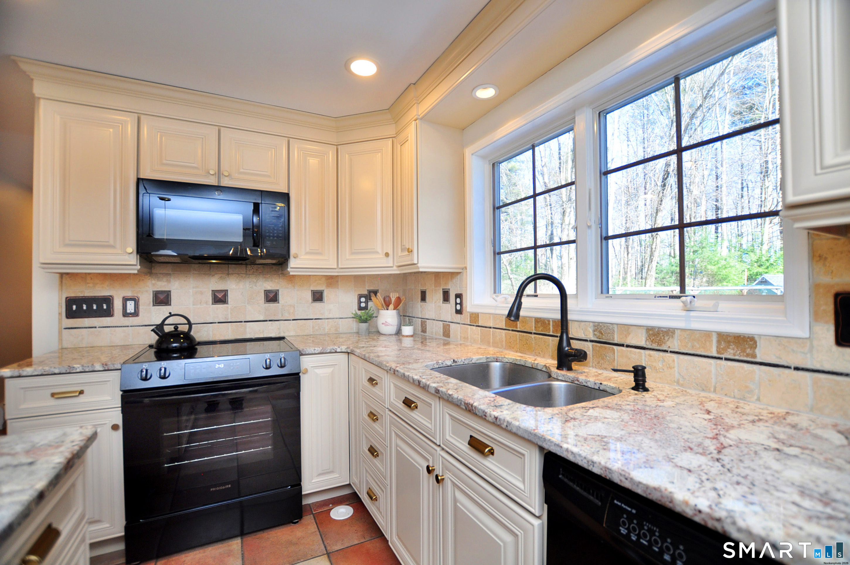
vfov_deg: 77.2
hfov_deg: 100.5
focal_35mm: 15
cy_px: 282
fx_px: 354
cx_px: 425
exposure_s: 1/160
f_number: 3.5
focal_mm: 10
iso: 320
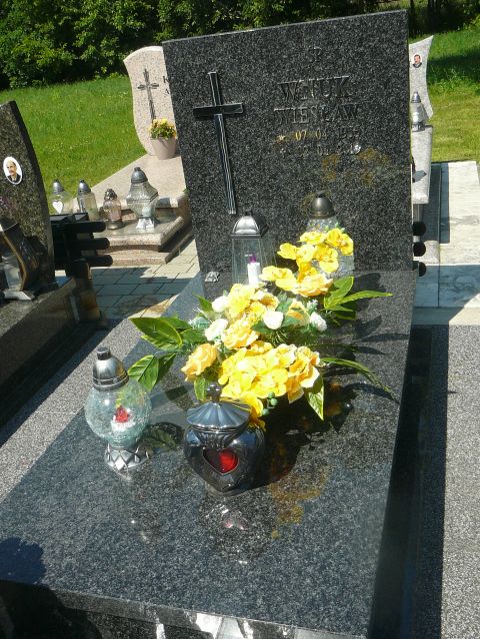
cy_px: 320
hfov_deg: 40.7
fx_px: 647
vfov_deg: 52.6
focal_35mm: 35
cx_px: 240
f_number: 5
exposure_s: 1/400
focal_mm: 5.2
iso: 80
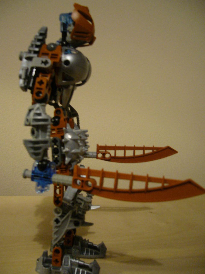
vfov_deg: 52.6
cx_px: 102
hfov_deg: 40.7
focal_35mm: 35
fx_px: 276
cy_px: 137
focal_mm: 5.8
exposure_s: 1/6
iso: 200
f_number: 2.8
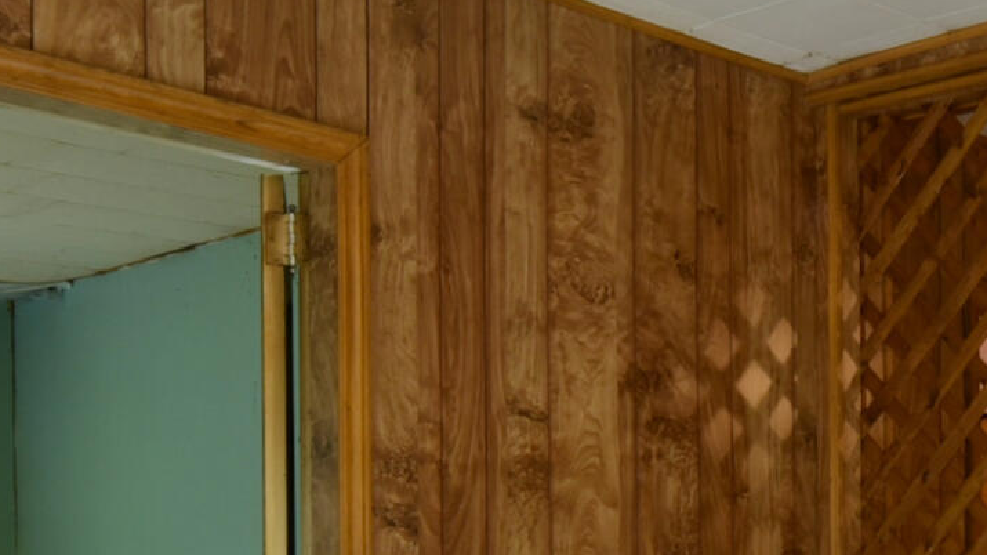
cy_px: 648
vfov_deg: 17.5
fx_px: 1727
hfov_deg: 30.9
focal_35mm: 66
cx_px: 819
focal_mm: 15
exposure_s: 1/8
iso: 800
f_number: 11
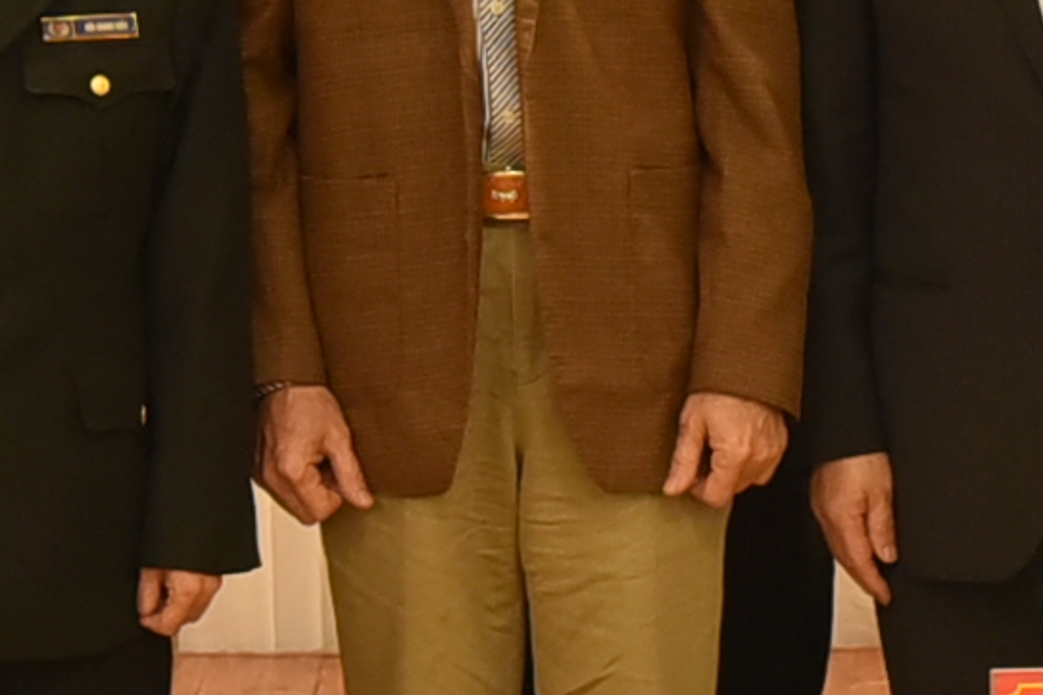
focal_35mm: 266
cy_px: -470
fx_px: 7706
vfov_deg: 5.1
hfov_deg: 7.7
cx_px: 1078
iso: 3200
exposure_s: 1/50
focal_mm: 48
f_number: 5.6
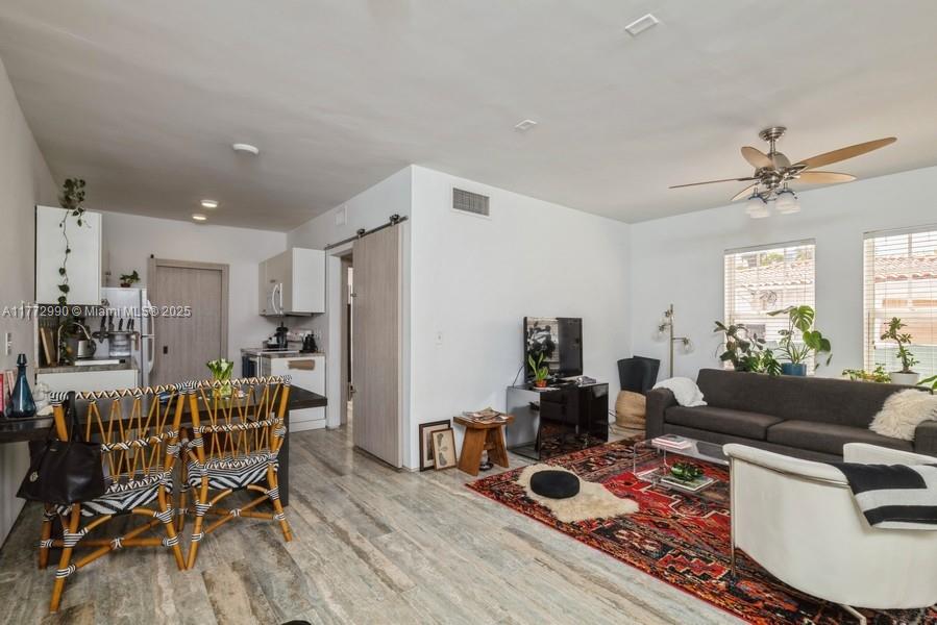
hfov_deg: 96.7
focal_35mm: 16
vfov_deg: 73.8
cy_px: 312
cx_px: 468
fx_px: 417
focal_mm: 16
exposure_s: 1/40
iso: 200
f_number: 10
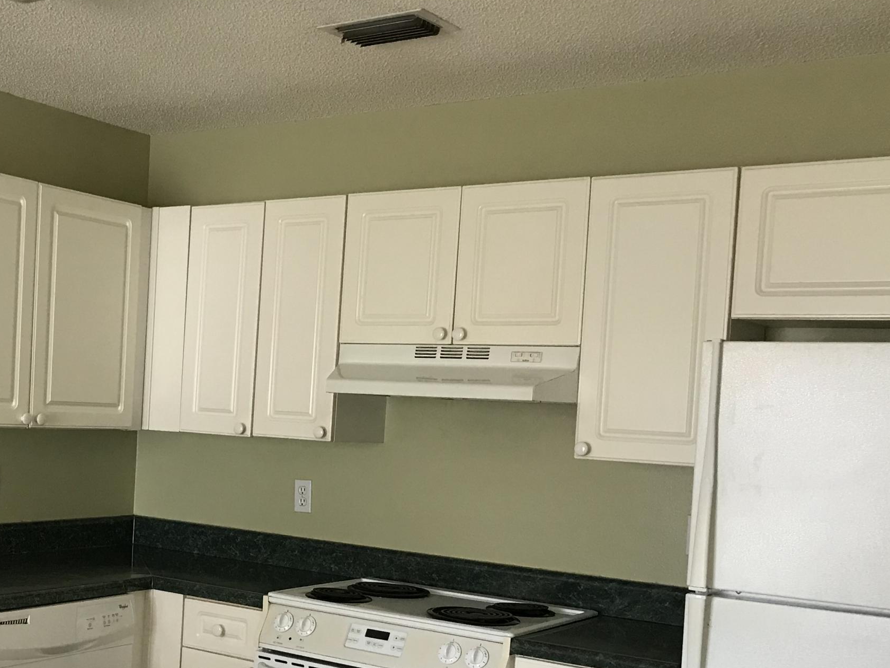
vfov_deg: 28.8
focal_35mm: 50
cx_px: 180
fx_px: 1286
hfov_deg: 36.9
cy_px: 470
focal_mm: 3.99
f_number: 1.8
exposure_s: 1/30
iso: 40
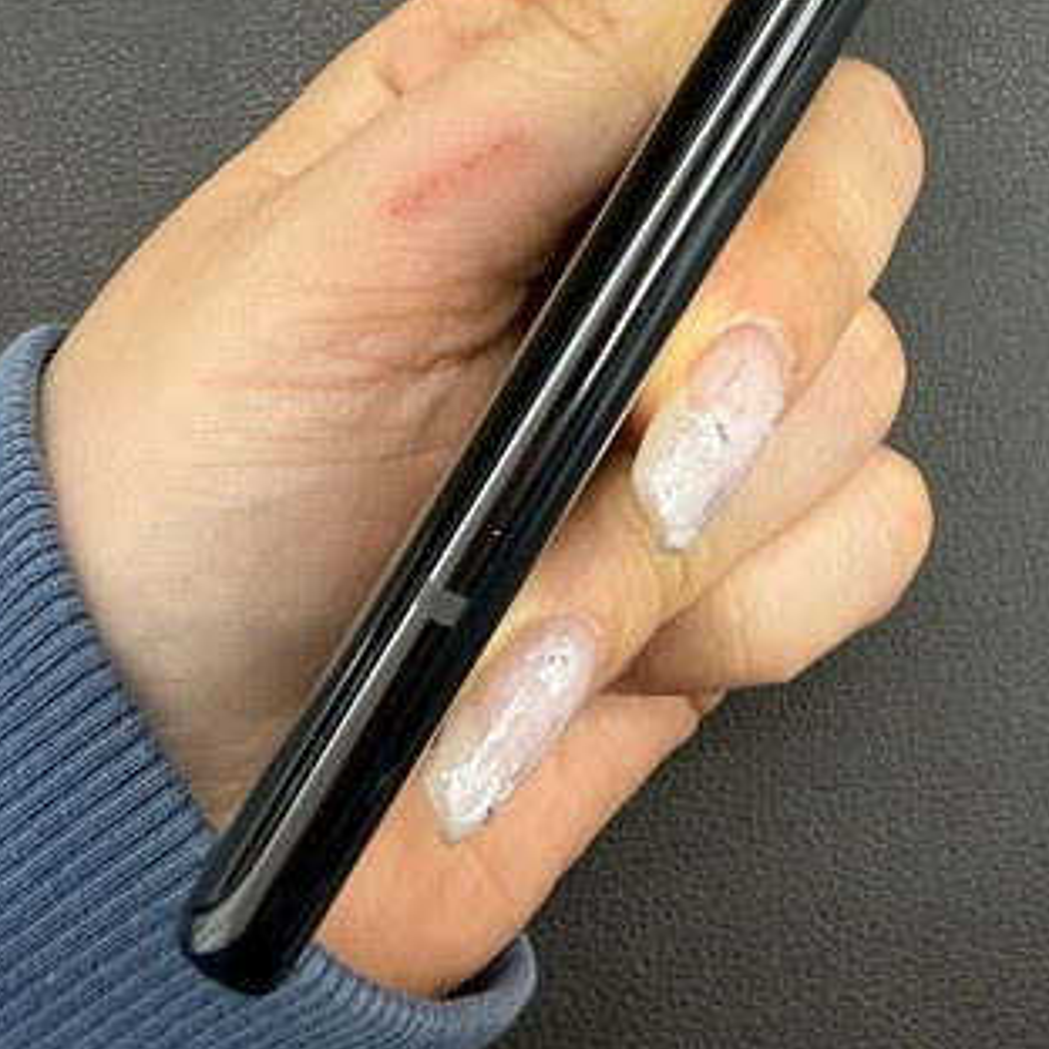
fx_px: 1749
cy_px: -182
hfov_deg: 32.0
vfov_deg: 29.2
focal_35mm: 51
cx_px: 923
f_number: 2.2
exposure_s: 1/120
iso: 200
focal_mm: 2.22
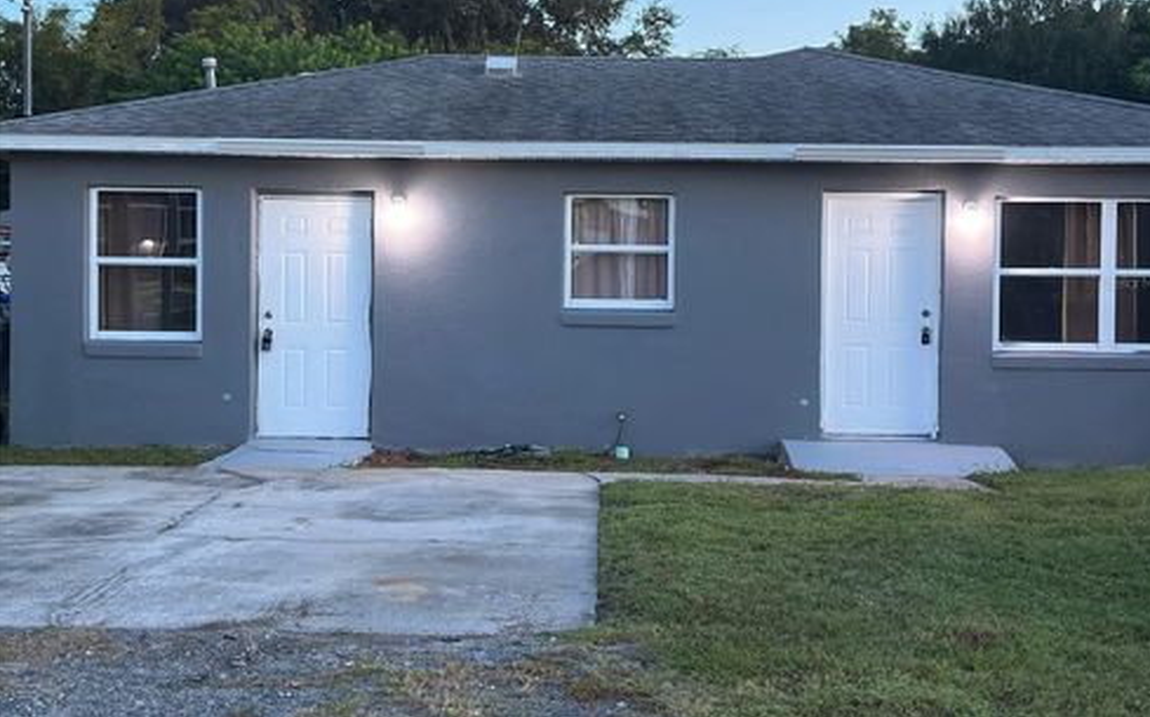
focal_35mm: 52
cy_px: 282
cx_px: 583
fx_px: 1629
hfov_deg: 38.9
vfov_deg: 24.8
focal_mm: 6.86
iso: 500
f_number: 1.78
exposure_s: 1/40
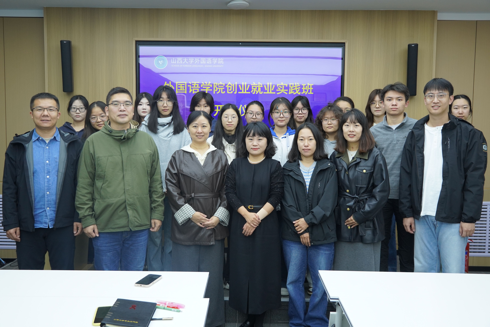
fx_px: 470
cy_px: 164
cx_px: 245
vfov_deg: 38.4
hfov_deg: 55.1
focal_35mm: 34
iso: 500
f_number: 4
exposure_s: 1/160
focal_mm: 23
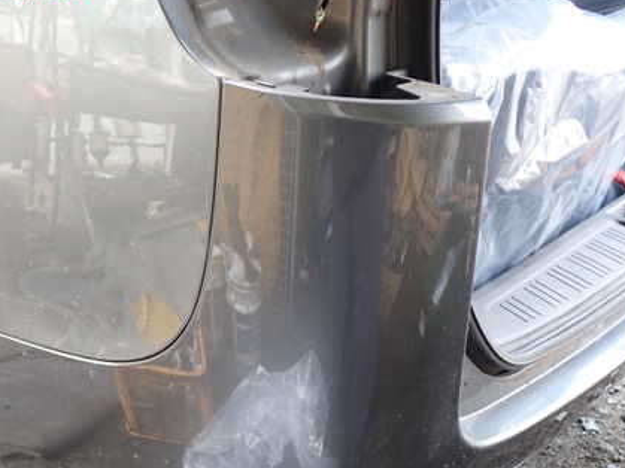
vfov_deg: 33.3
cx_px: 255
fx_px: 776
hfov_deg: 43.7
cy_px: 304
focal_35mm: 43
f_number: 2.3
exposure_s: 1/60
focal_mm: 5.4
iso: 200
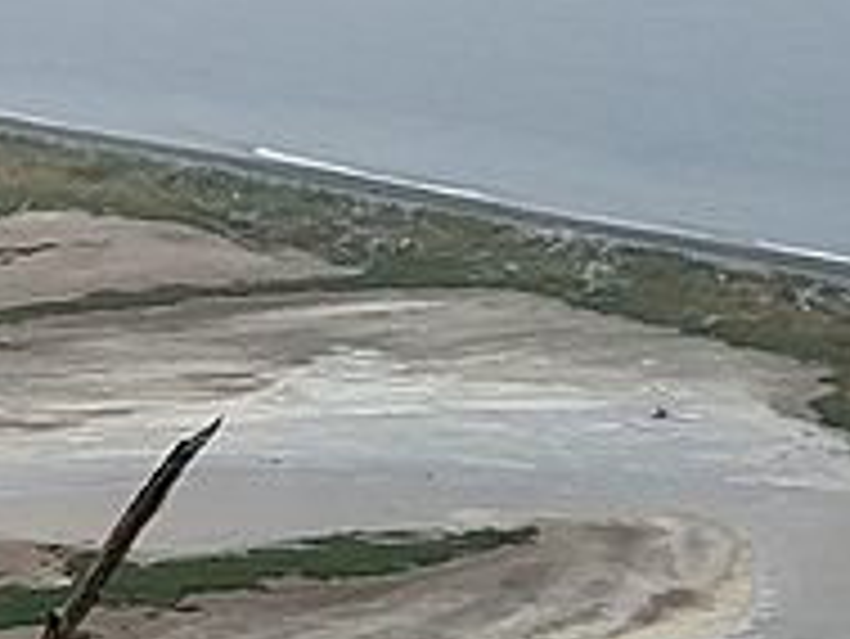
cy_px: 238
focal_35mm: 88
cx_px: -400
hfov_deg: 19.6
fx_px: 2162
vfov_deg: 16.8
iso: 50
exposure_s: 1/3304
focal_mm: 4.2
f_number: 1.7
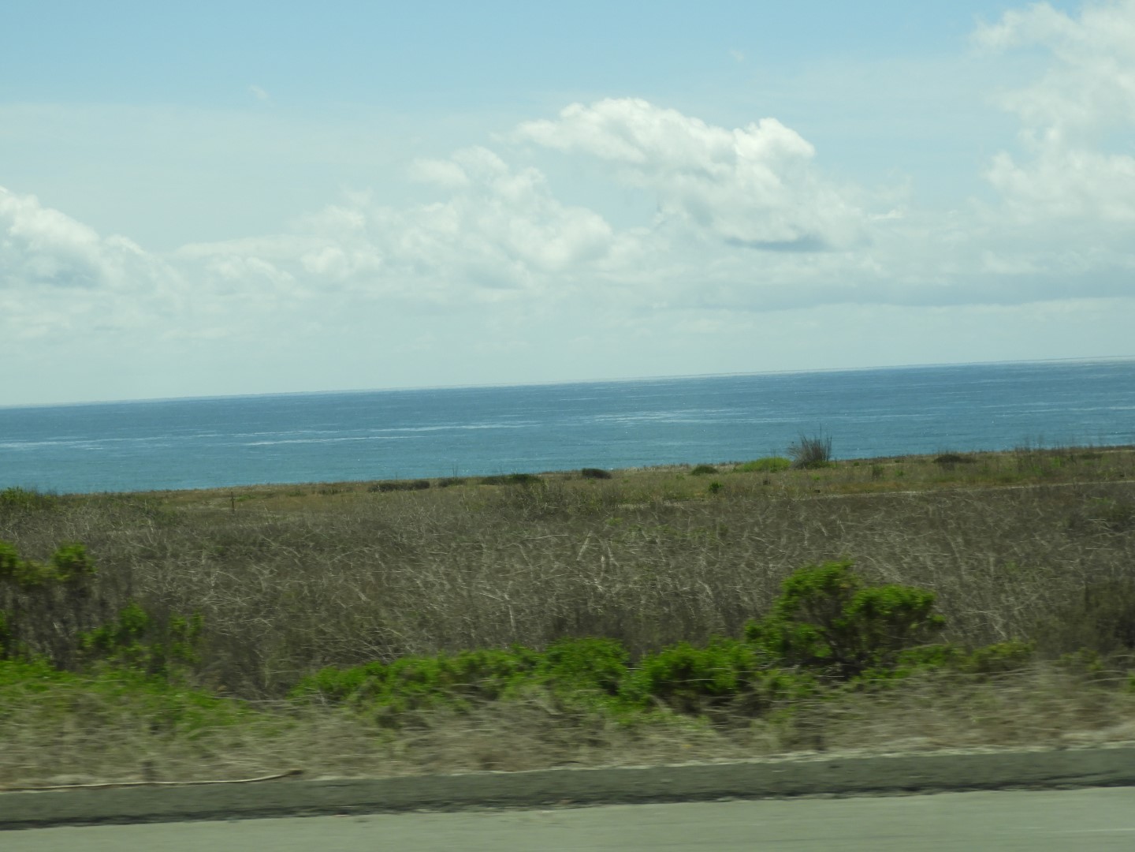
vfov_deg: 14.1
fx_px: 3443
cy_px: 426
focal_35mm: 105
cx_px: 568
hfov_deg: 18.7
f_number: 4.8
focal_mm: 18.8
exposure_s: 1/800
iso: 100
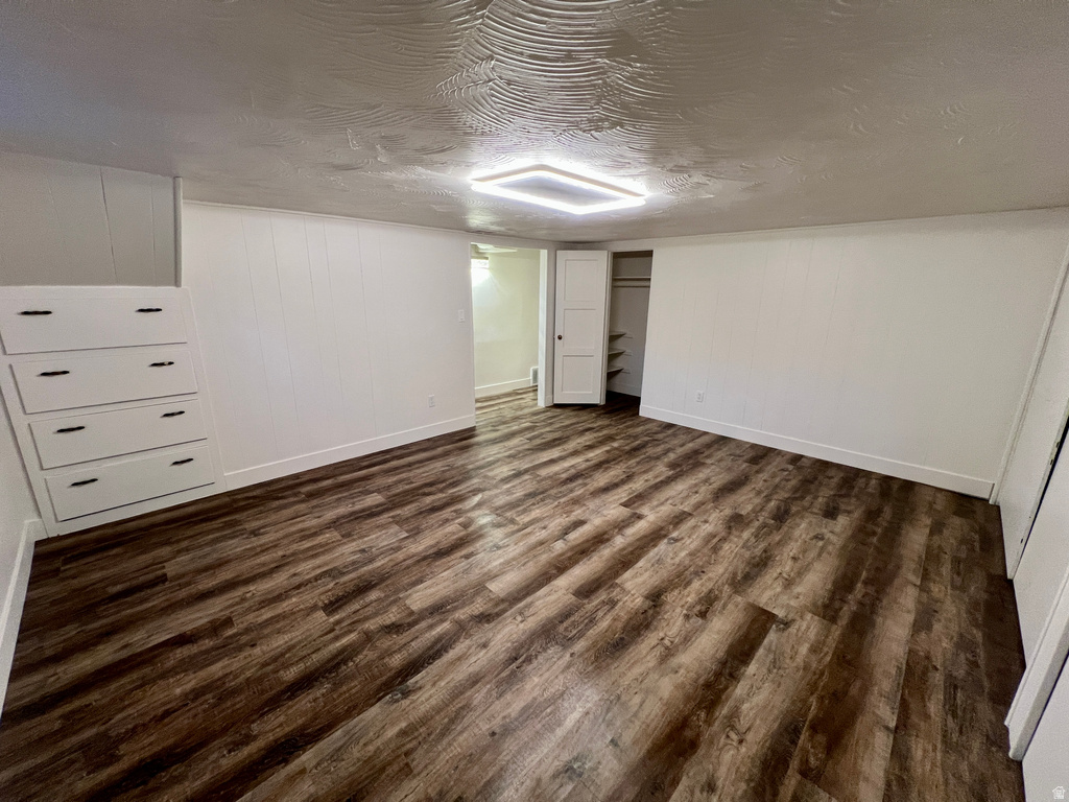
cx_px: 534
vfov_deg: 89.9
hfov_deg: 106.2
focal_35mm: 13
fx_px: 401
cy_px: 401
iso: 200
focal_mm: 1.57
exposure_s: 1/60
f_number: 1.8
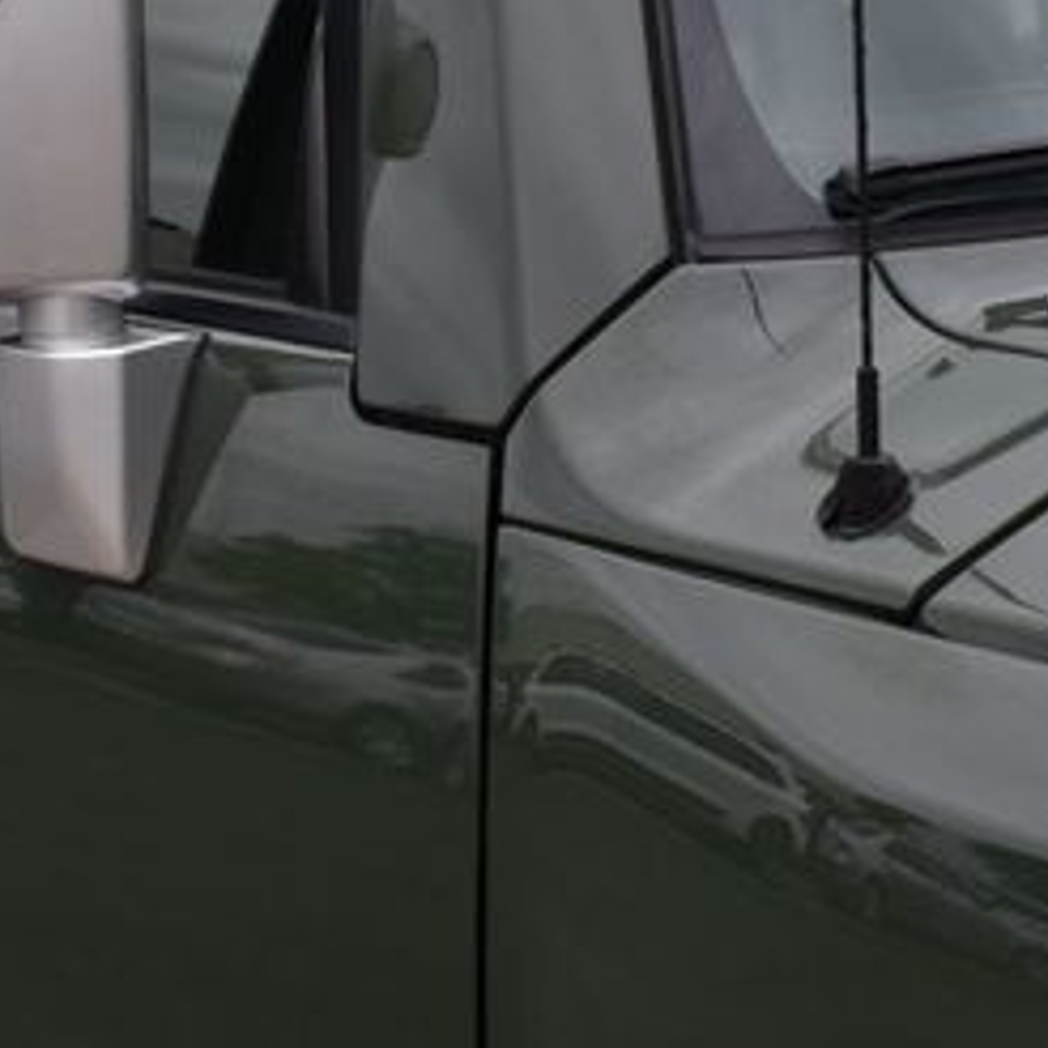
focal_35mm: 96
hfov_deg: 18.1
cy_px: 183
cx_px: 567
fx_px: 3292
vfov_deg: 17.9
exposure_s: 1/320
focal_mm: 29
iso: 400
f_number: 10
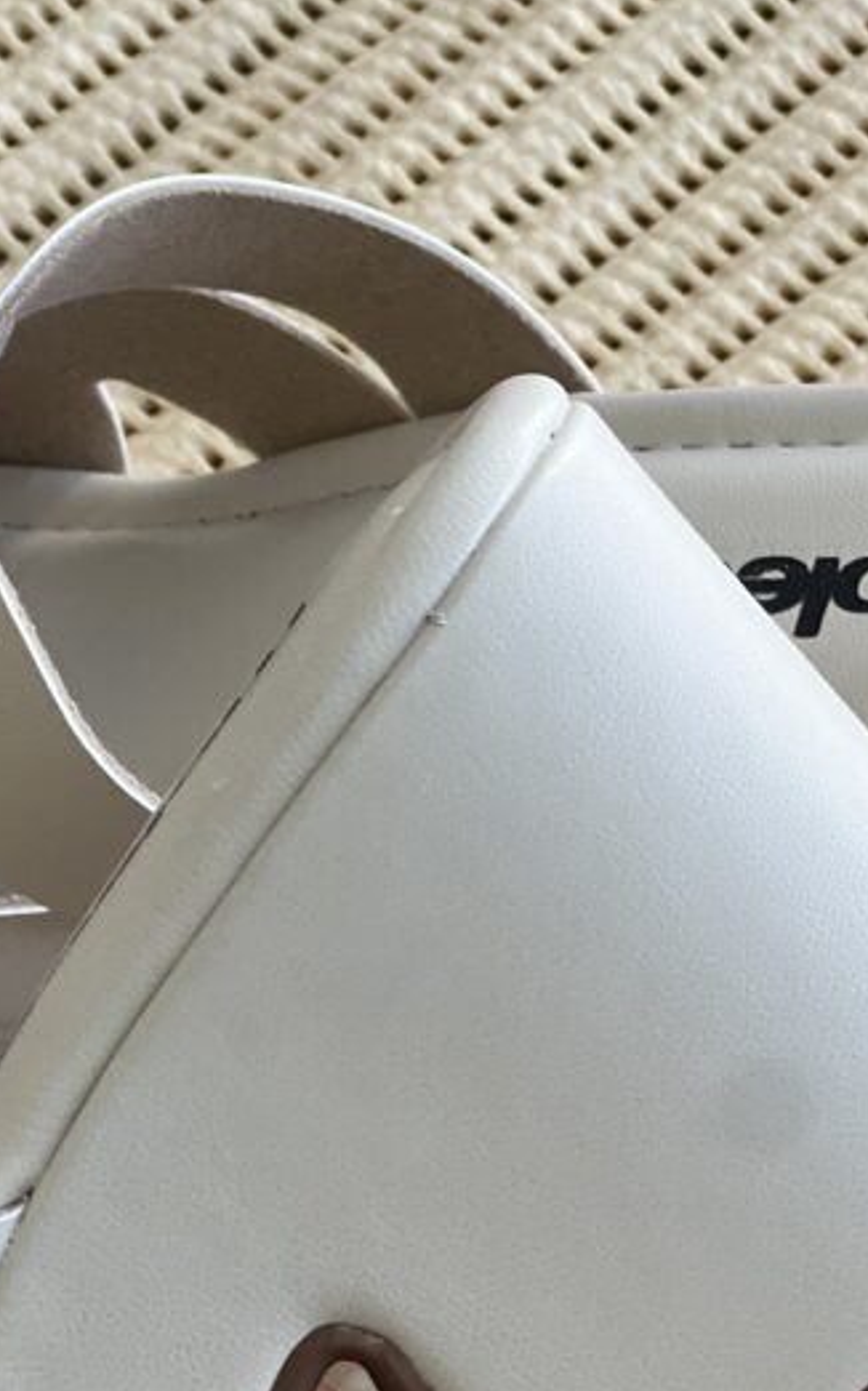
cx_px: 357
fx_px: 5529
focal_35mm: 146
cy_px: 1105
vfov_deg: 14.3
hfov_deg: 9.0
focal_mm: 9
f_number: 2.8
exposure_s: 1/120
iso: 125
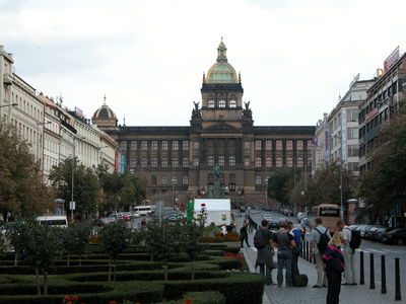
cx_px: 203
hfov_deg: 25.0
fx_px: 915
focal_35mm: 78
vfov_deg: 18.9
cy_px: 152
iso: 100
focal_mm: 19.9
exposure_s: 1/143
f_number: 4.8
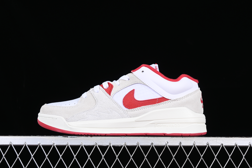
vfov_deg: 18.9
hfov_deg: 28.1
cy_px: 84
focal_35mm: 72
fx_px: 504
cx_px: 126
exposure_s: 1/80
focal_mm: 48
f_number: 8
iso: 160
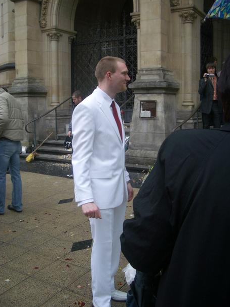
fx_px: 328
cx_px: 117
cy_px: 150
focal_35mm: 37
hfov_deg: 38.7
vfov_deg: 50.1
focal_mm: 5.8
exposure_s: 1/160
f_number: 2.6
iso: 50
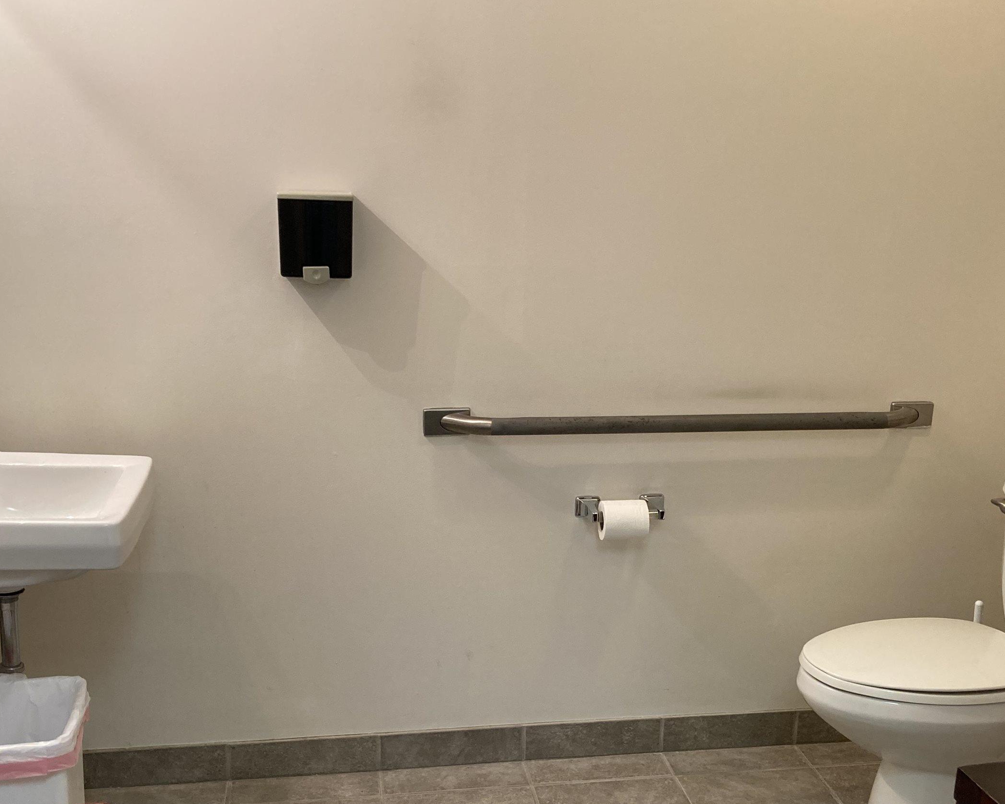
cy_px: 519
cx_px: 537
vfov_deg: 37.0
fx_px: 1190
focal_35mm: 40
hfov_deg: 45.8
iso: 100
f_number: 1.8
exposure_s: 1/60
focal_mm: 3.99
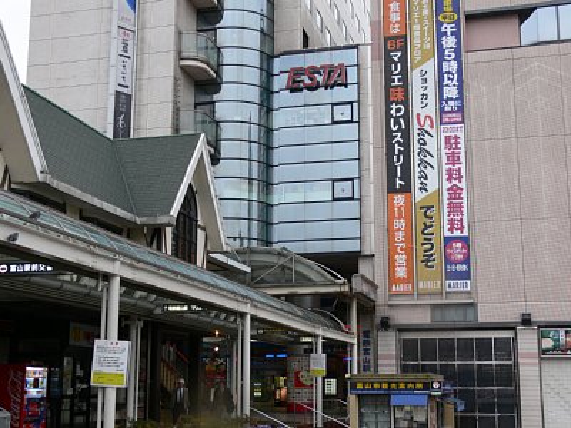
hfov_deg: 37.5
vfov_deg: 28.6
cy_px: 214
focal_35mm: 51
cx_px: 286
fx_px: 841
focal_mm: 10.7
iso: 80
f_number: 3.2
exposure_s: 1/60
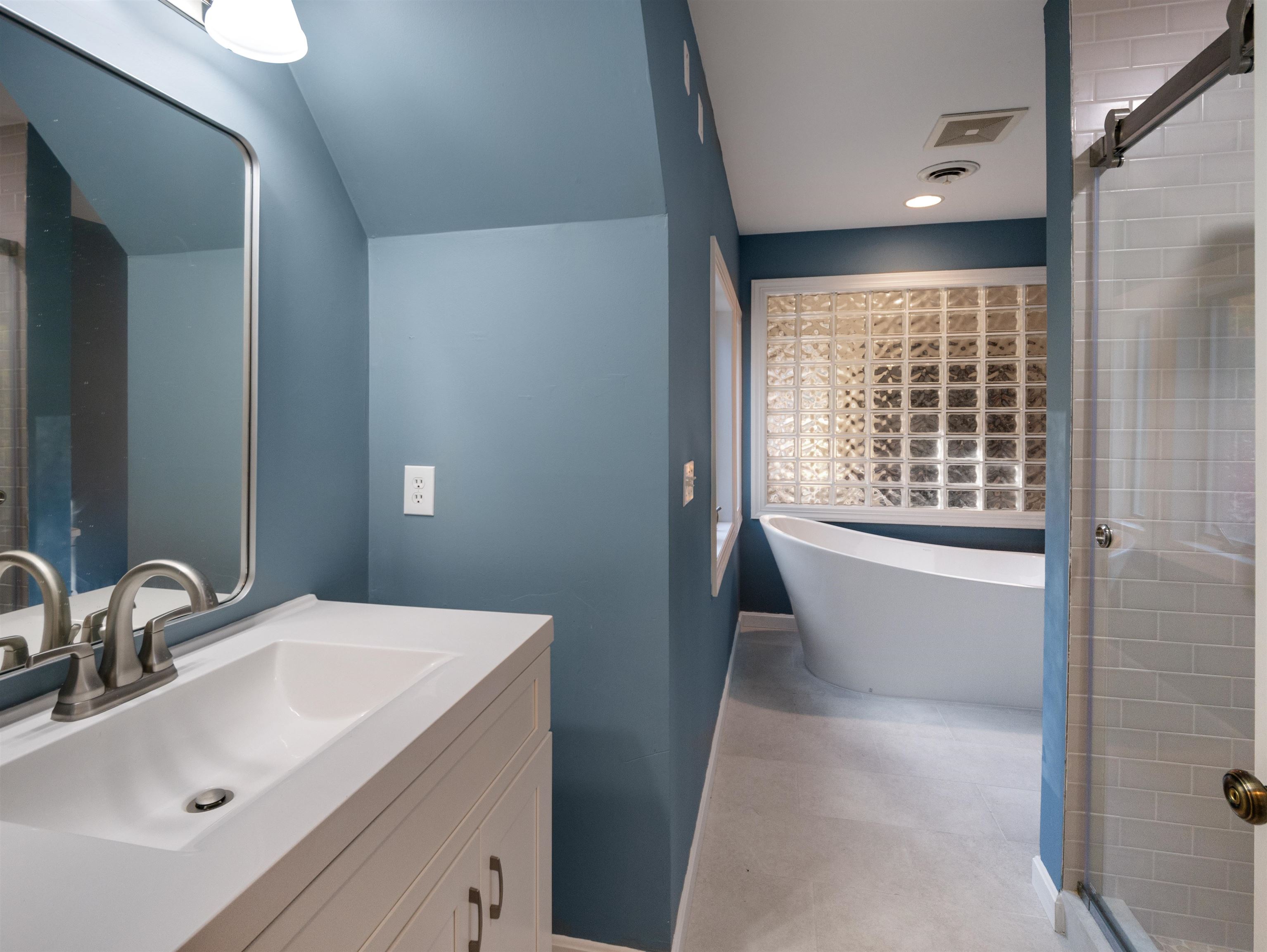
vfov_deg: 78.2
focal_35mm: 16
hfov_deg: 94.5
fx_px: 586
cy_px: 476
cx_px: 634
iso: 200
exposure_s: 1/100
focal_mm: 8
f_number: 2.8
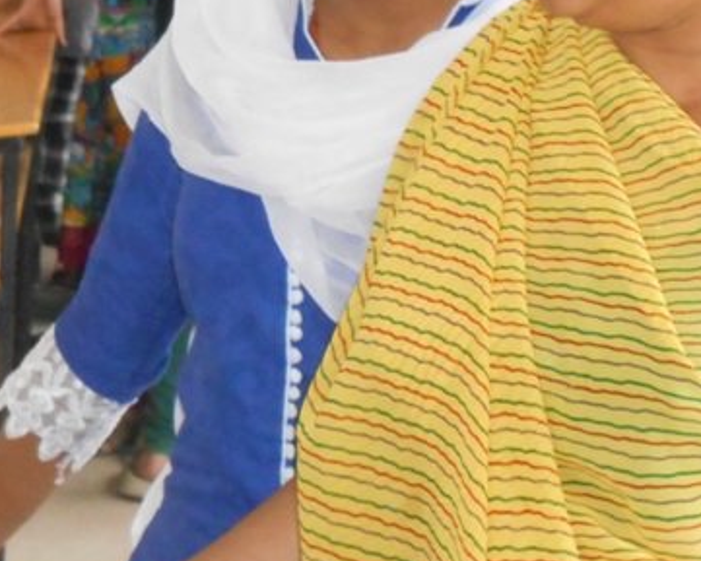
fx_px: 3528
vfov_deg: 9.1
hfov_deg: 11.1
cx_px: -126
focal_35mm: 170
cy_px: 346
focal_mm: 10.9
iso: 560
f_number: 4.4
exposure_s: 1/60
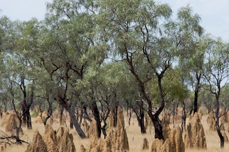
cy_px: 104
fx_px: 5700
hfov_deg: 2.3
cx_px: 145
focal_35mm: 897
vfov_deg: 1.5
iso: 320
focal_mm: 330
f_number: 11
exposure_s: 1/400
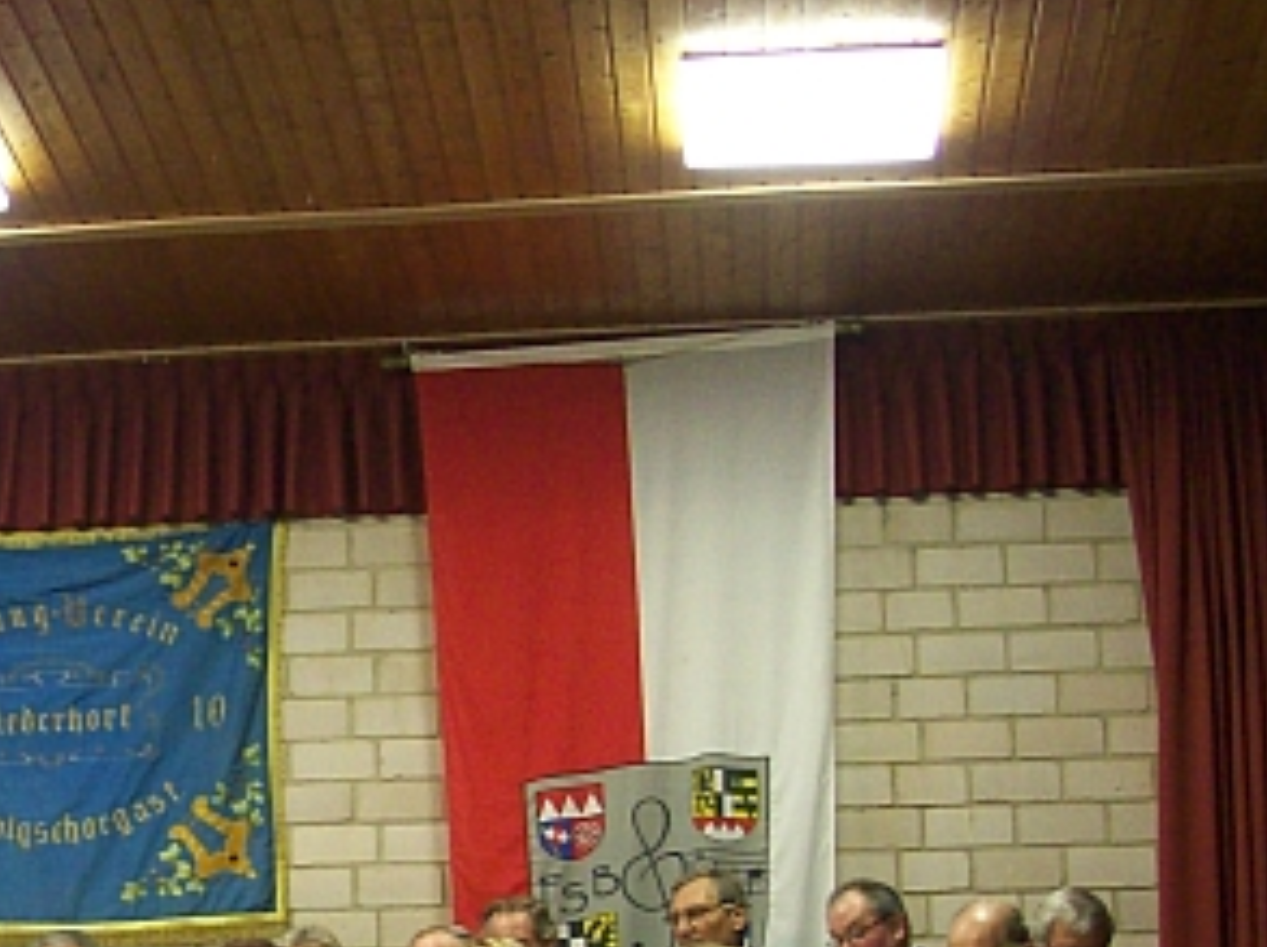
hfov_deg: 19.0
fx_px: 3656
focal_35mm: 100
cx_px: -56
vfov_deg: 14.6
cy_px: 893
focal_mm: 7.6
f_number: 3
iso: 200
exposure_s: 1/8
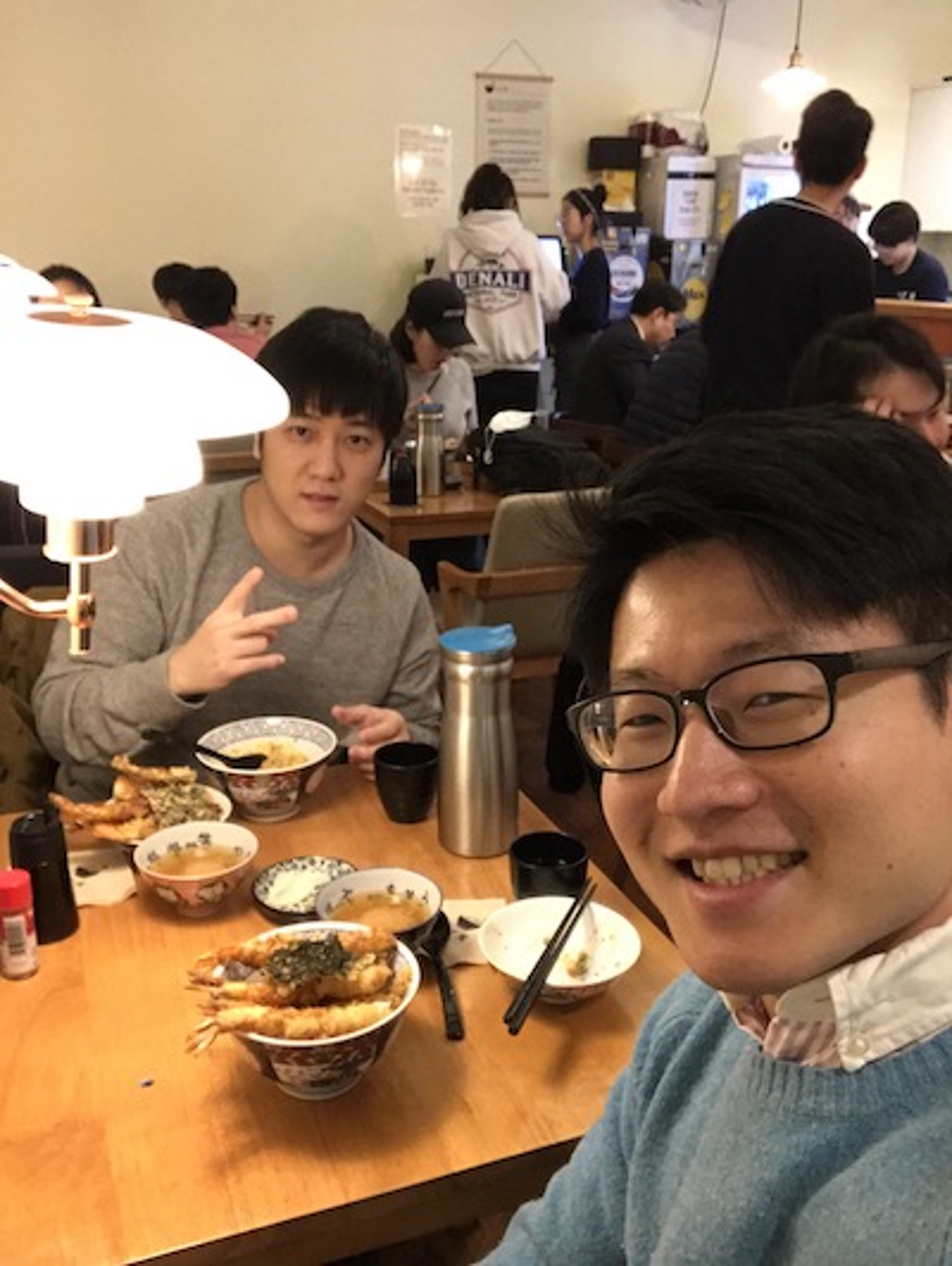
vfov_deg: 56.8
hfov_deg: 44.2
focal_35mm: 32
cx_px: 476
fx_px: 1172
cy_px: 633
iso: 250
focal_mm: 2.87
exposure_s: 1/15
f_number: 2.2
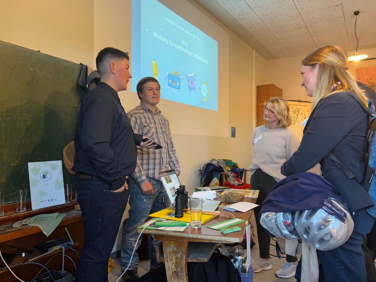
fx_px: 282
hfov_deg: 67.3
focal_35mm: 26
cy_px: 141
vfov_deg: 53.1
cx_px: 188
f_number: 1.5
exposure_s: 1/60
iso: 160
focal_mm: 5.7
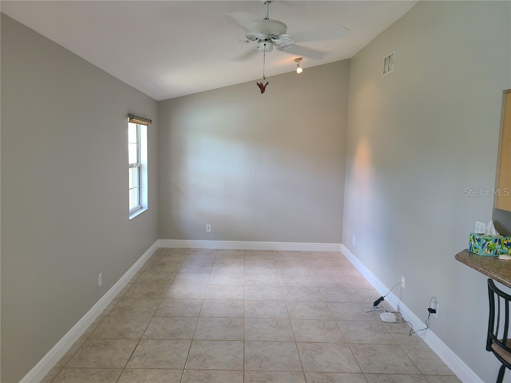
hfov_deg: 67.3
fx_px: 384
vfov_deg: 53.1
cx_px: 256
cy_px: 192
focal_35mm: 26
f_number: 1.8
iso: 100
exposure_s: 1/60
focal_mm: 5.4
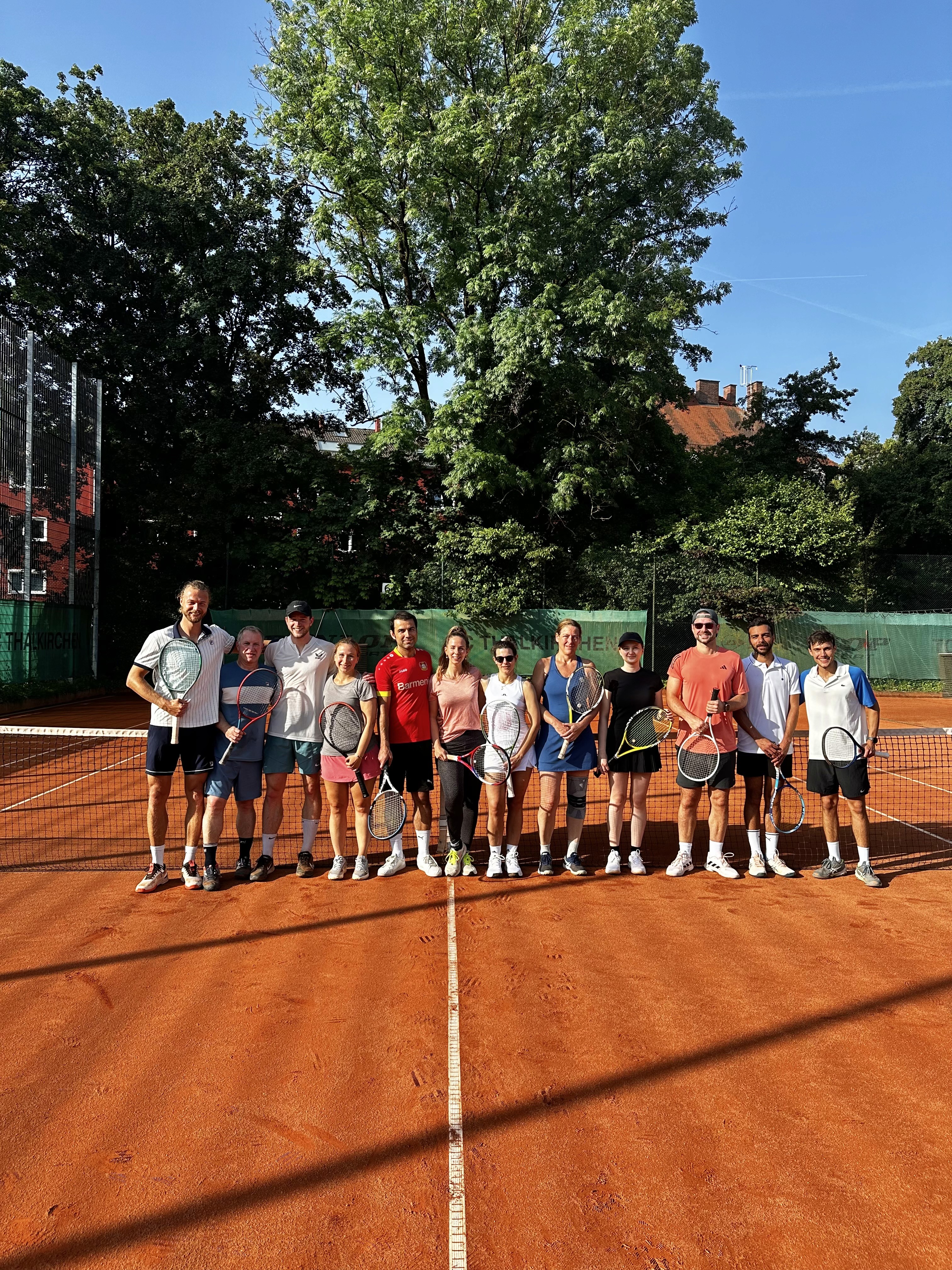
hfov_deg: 56.8
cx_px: 476
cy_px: 635
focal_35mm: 24
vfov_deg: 71.6
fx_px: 880
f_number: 1.78
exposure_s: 1/1949
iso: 80
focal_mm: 6.86
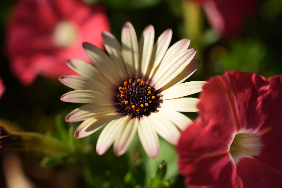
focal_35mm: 70
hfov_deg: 28.8
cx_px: 141
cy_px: 94
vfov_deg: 19.5
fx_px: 548
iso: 100
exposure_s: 1/640
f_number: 4
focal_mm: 70
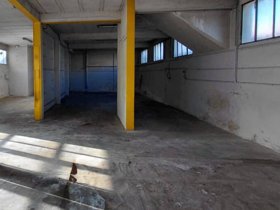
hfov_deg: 67.5
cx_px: 73
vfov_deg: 56.4
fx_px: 194
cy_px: 84
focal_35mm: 24
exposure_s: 1/132
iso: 40
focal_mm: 1.64
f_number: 2.2
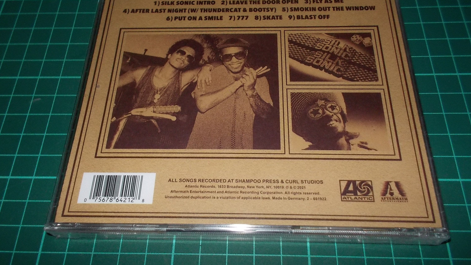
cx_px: 233
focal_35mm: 32
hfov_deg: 61.0
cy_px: 125
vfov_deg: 36.7
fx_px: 400
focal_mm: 4.1
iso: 200
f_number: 3.3
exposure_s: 1/30
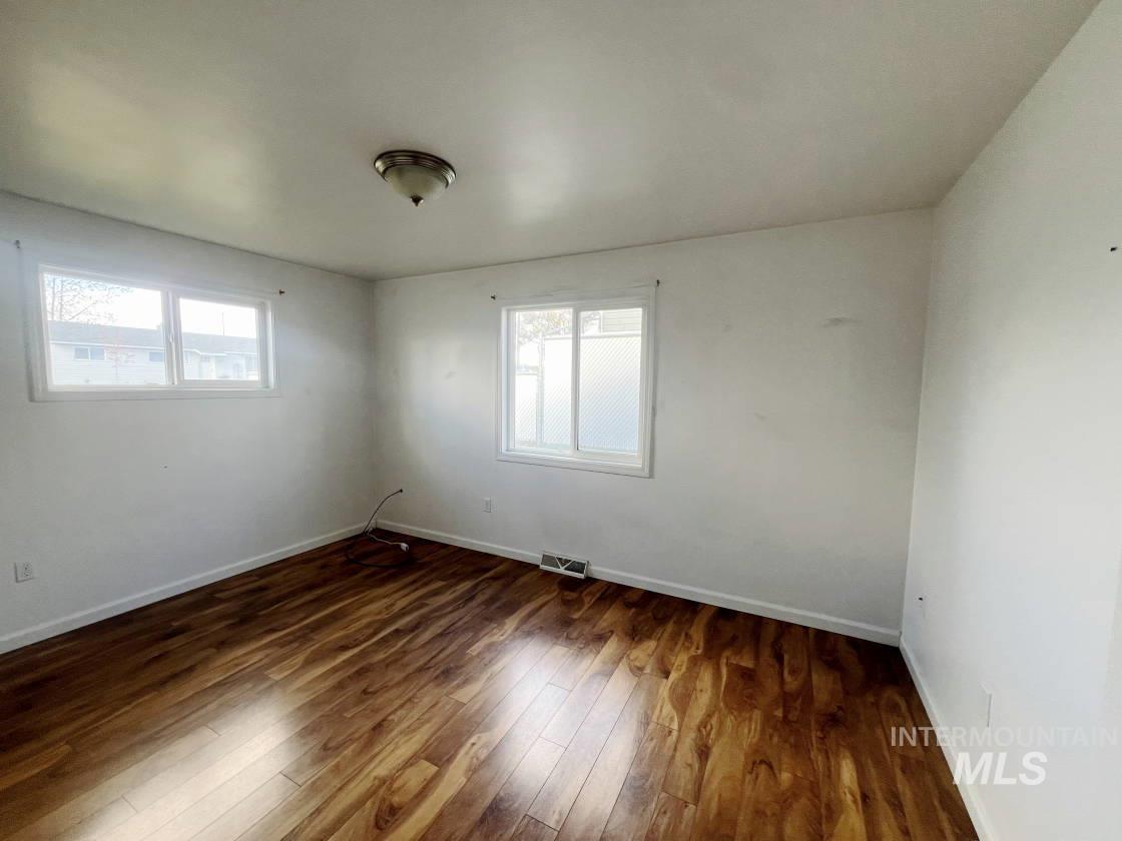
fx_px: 421
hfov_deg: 106.2
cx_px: 561
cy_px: 420
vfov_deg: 89.9
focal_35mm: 13
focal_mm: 1.57
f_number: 1.8
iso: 64
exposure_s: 1/99
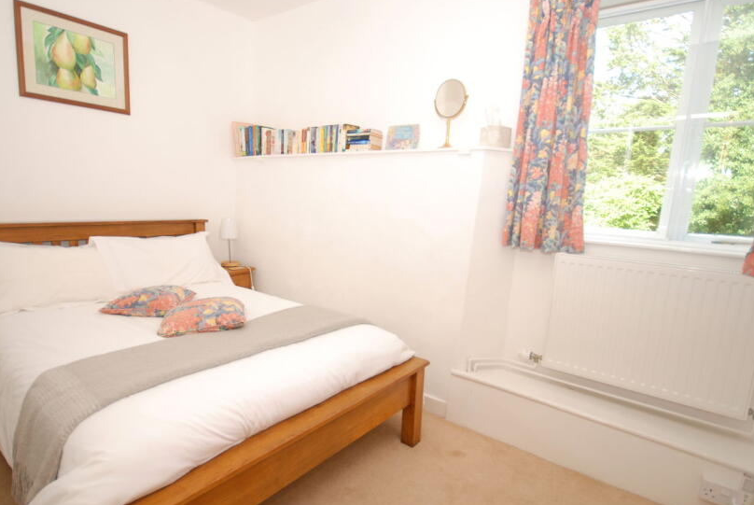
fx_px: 398
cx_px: 356
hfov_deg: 86.7
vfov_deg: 64.6
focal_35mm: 19
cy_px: 269
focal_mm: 10
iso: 160
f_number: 4
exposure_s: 1/60
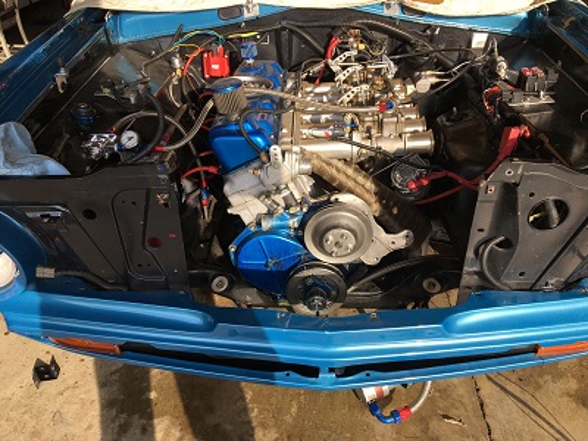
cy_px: 220
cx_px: 294
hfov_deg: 61.7
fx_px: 493
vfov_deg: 48.2
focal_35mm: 29
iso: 25
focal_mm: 4.15
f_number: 2.2
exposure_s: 1/527
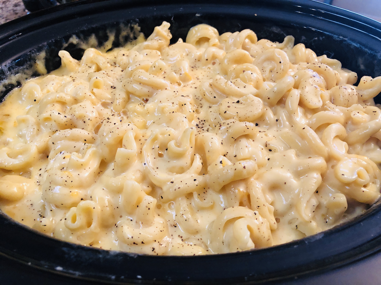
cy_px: 142
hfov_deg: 63.4
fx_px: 308
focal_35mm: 28
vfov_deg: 49.7
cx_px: 190
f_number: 1.8
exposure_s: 1/15
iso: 64
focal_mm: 4
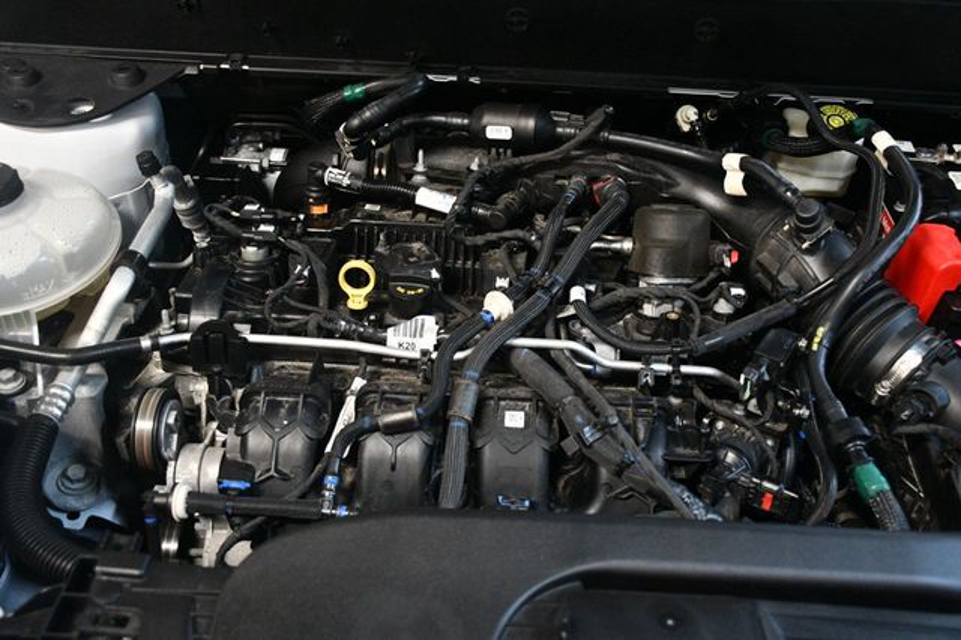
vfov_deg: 36.8
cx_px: 480
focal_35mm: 36
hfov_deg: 53.2
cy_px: 320
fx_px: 960
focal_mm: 24
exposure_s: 1/60
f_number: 3.8
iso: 4000
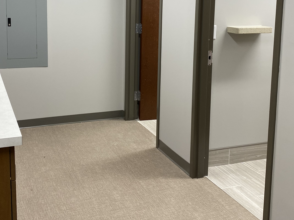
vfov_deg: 29.2
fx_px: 416
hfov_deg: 38.9
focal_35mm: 49
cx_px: 136
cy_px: 55
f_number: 1.8
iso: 80
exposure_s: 1/60
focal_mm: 4.25
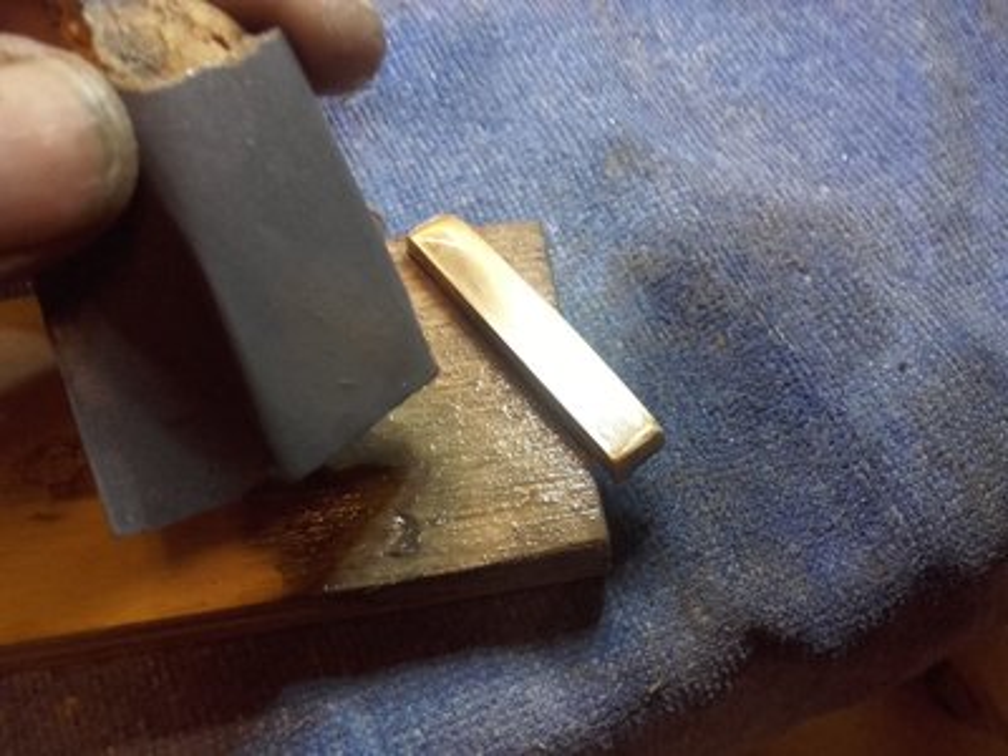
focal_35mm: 31
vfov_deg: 45.4
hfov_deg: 58.4
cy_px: 378
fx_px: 903
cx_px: 504
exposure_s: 1/33
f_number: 2.2
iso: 100
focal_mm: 3.31
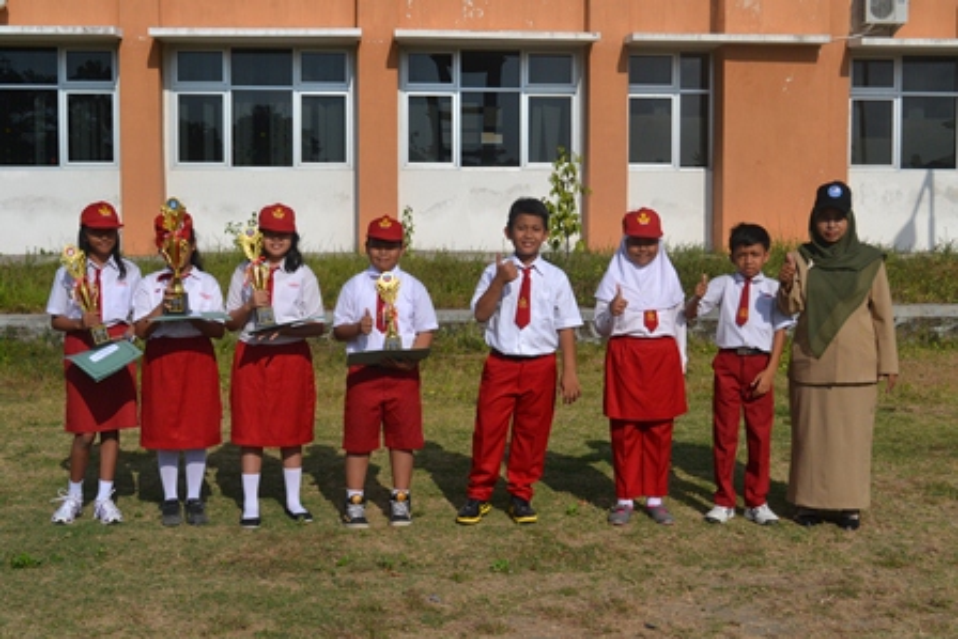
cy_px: 320
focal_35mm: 51
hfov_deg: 38.9
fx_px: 1358
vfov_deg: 26.5
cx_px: 479
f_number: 7.1
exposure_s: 1/2000
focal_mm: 34
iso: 360
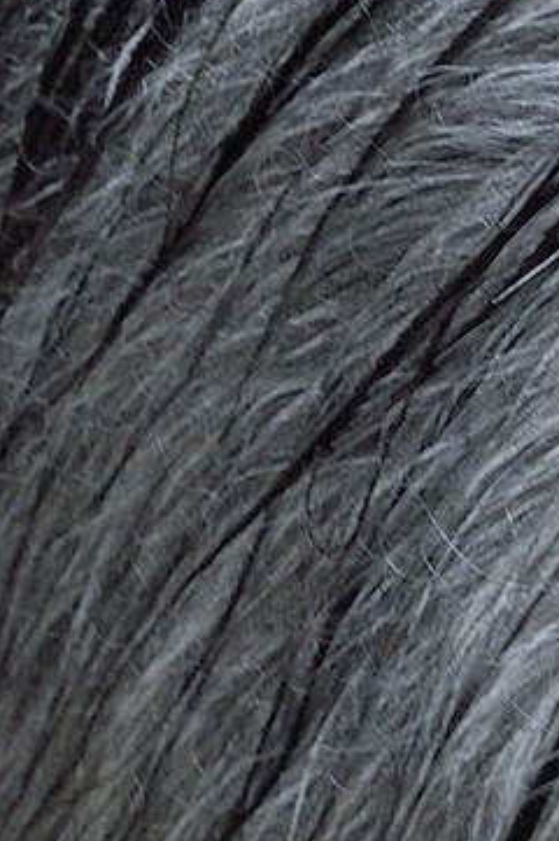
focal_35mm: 519
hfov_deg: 2.6
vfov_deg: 3.8
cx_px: -859
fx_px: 12111
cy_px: -1785
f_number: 6.3
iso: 400
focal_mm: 78
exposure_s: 1/320
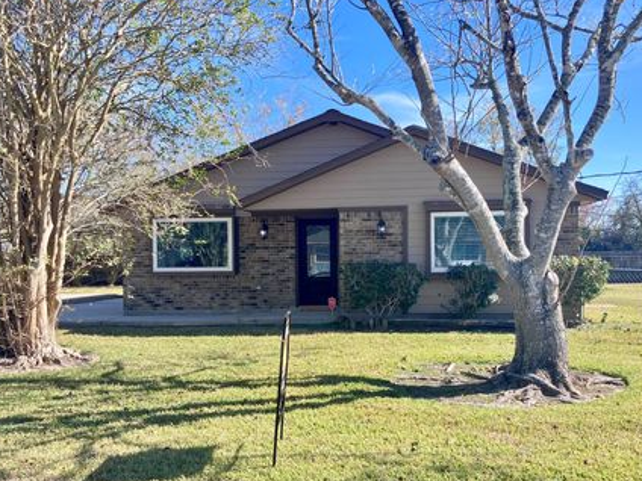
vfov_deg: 42.9
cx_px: 356
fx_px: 612
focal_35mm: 33
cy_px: 262
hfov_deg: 55.2
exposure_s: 1/684
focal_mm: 3.99
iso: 32
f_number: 1.8
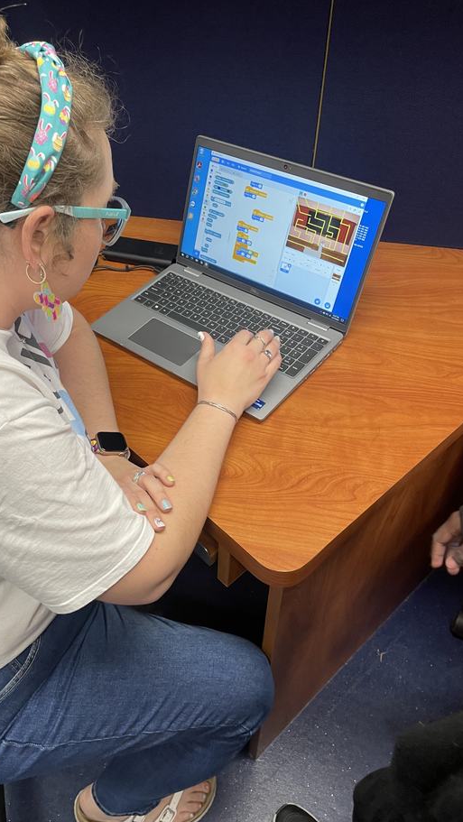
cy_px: 406
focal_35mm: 29
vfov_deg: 66.0
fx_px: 632
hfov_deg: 39.8
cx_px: 162
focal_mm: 4.2
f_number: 1.6
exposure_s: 1/60
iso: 80
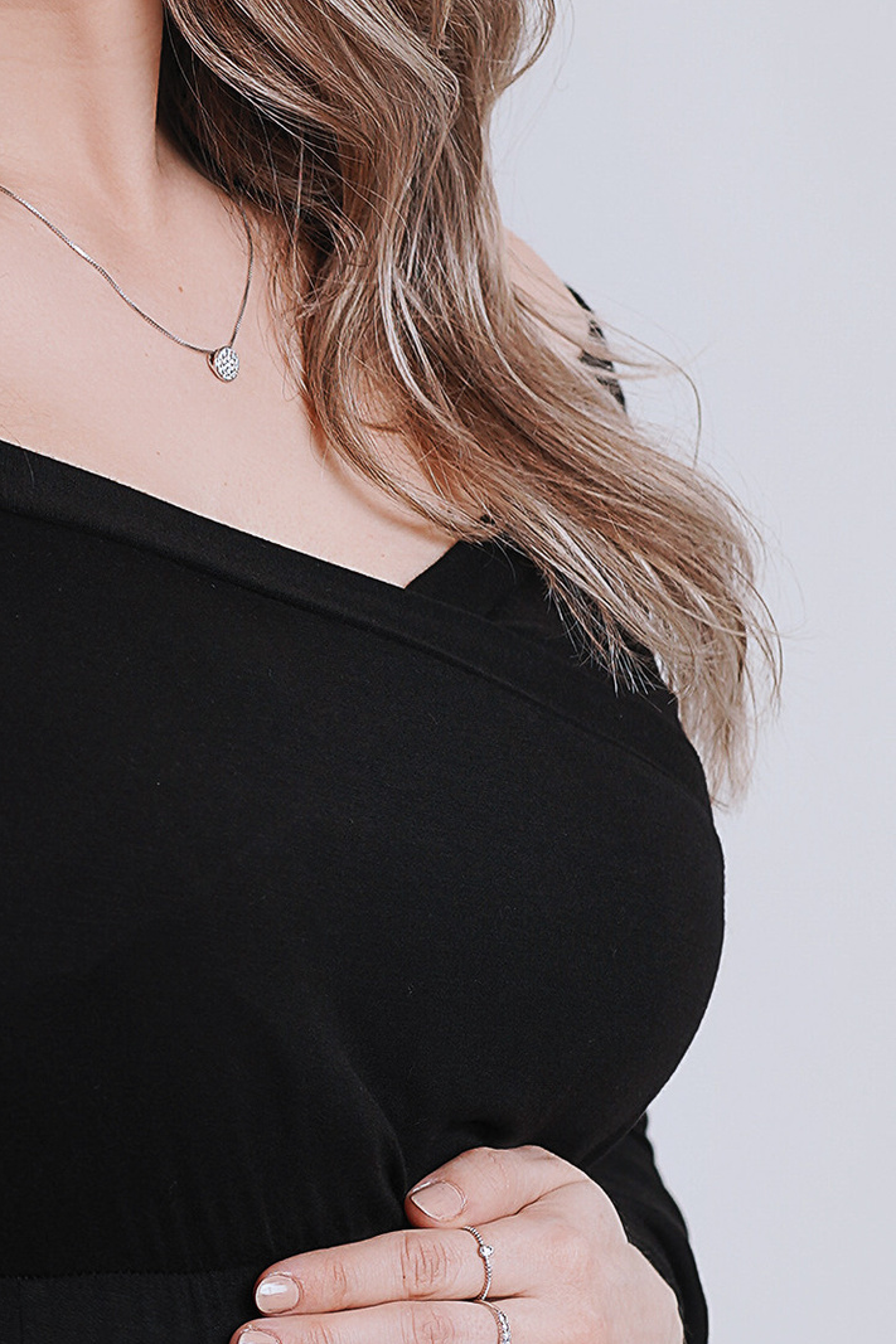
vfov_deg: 10.4
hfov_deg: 6.9
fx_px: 7394
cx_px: -152
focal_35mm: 198
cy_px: 783
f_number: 3.5
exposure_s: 1/160
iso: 100
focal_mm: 55
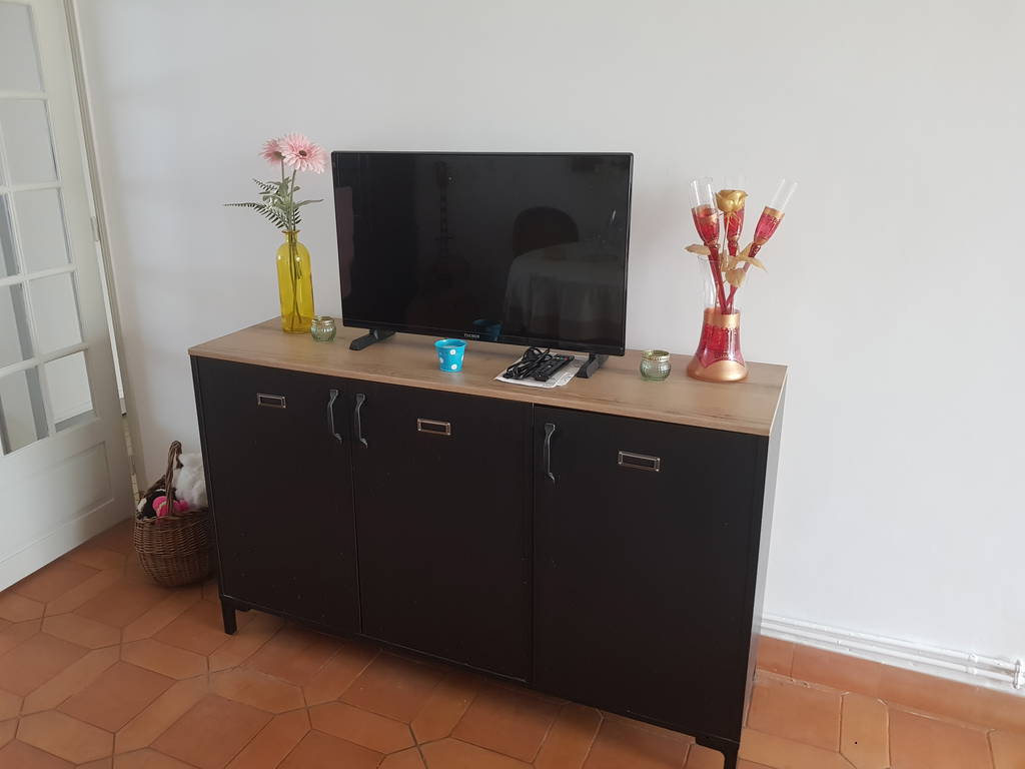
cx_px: 512
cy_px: 384
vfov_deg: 53.1
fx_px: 770
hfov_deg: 67.3
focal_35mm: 26
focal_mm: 4.2
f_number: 1.7
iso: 200
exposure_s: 1/14
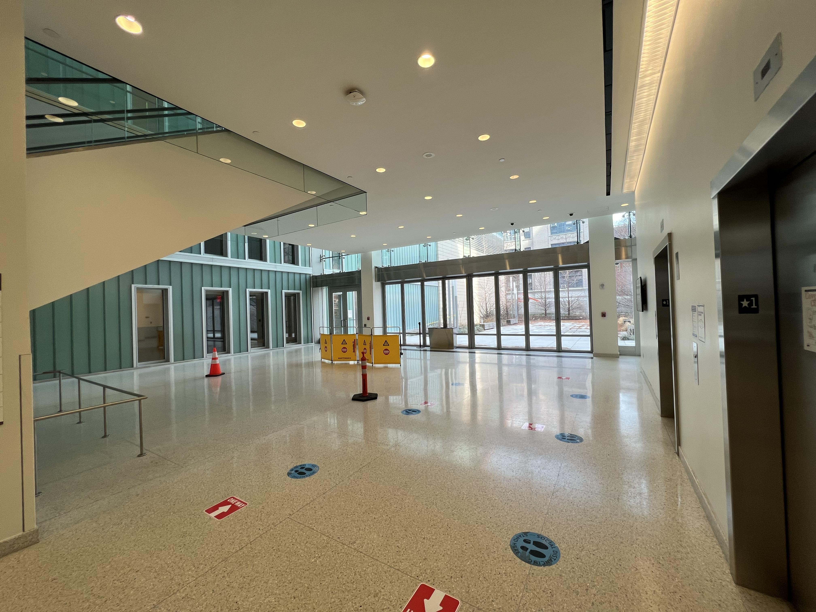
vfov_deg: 89.9
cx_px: 408
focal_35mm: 13
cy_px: 306
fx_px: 306
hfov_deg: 106.2
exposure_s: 1/122
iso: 40
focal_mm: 1.57
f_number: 1.8
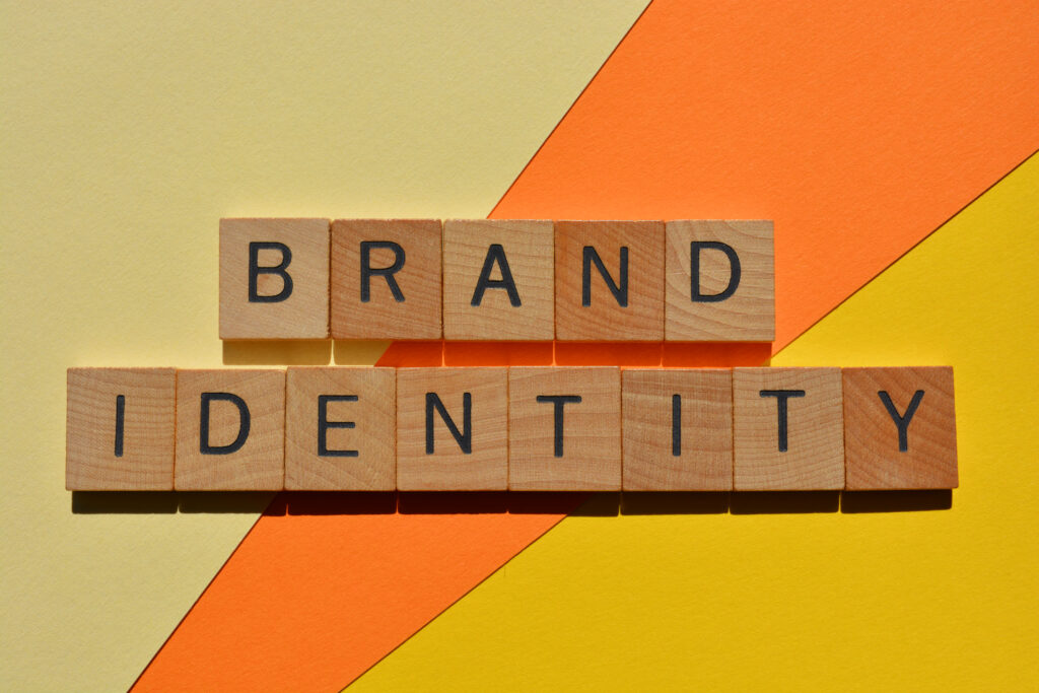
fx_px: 1559
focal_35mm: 54
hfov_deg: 36.9
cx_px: 520
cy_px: 346
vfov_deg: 25.1
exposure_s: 1/400
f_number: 10
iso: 100
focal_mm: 36
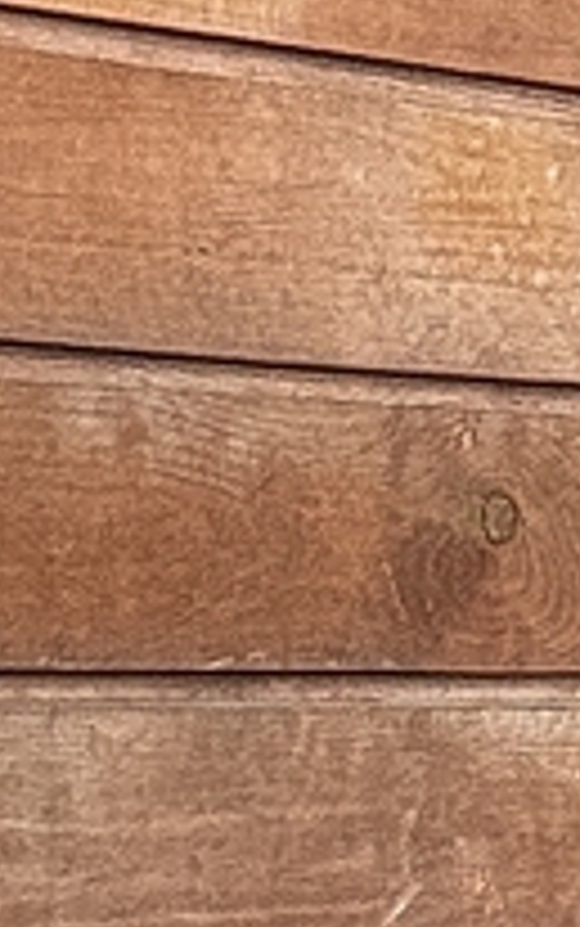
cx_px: 1888
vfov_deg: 8.5
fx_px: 6238
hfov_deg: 5.0
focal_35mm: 247
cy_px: 621
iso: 50
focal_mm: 2.69
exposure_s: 1/120
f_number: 1.9
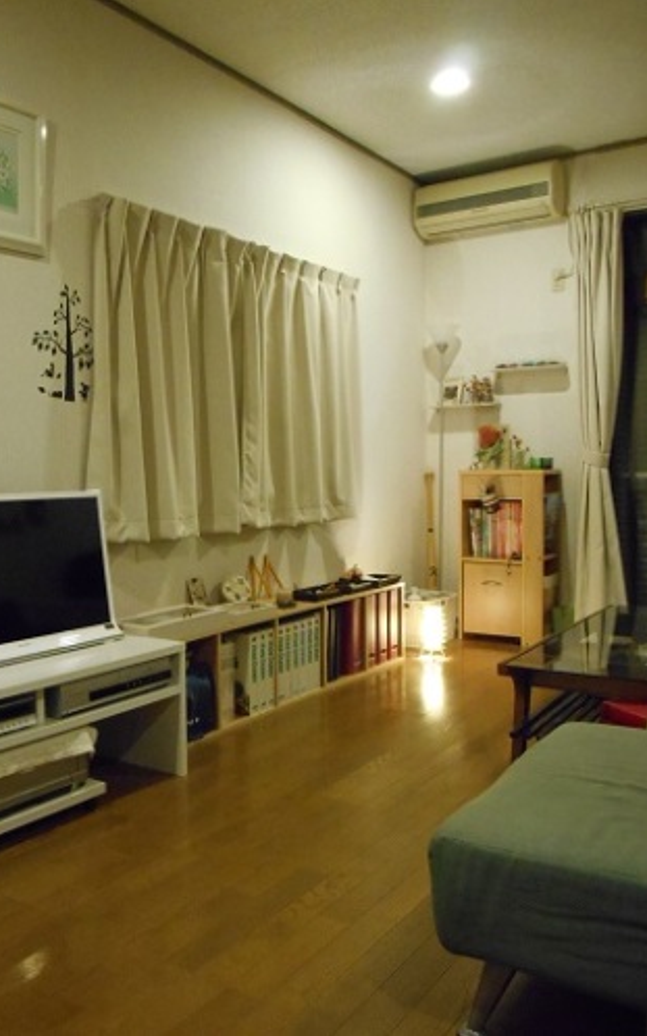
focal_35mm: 33
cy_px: 518
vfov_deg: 58.2
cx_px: 261
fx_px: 932
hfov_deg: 38.2
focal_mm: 5.5
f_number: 3.6
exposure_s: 1/10
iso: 800
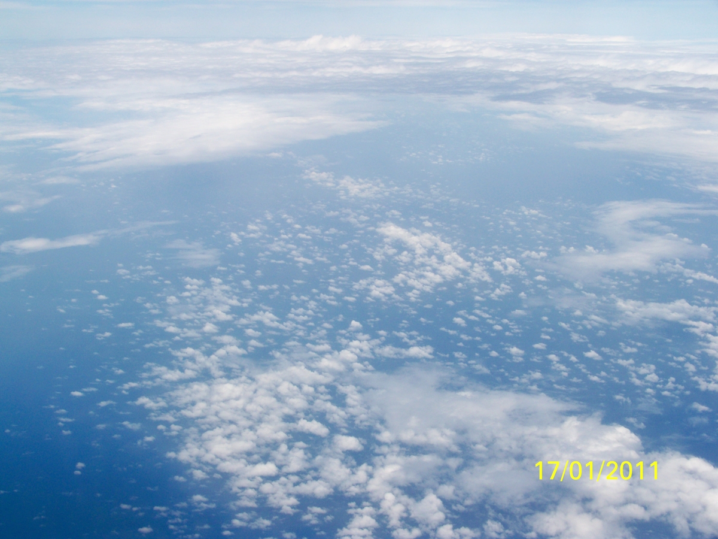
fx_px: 1058
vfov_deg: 28.6
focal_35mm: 51
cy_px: 270
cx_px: 359
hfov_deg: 37.5
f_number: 4.5
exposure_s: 1/640
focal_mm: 10.5
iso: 64
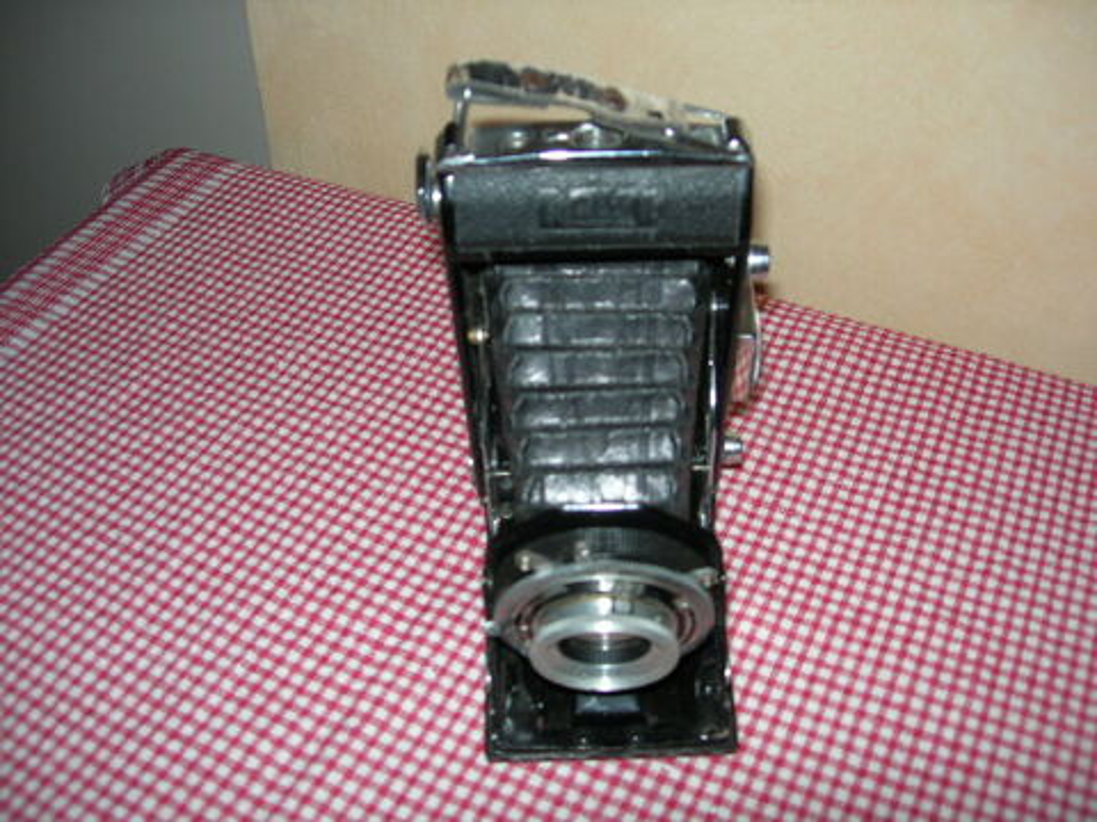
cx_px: 548
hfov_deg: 49.0
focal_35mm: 38
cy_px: 411
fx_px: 1204
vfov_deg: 37.7
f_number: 2.8
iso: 64
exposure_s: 1/60.1
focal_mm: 7.8
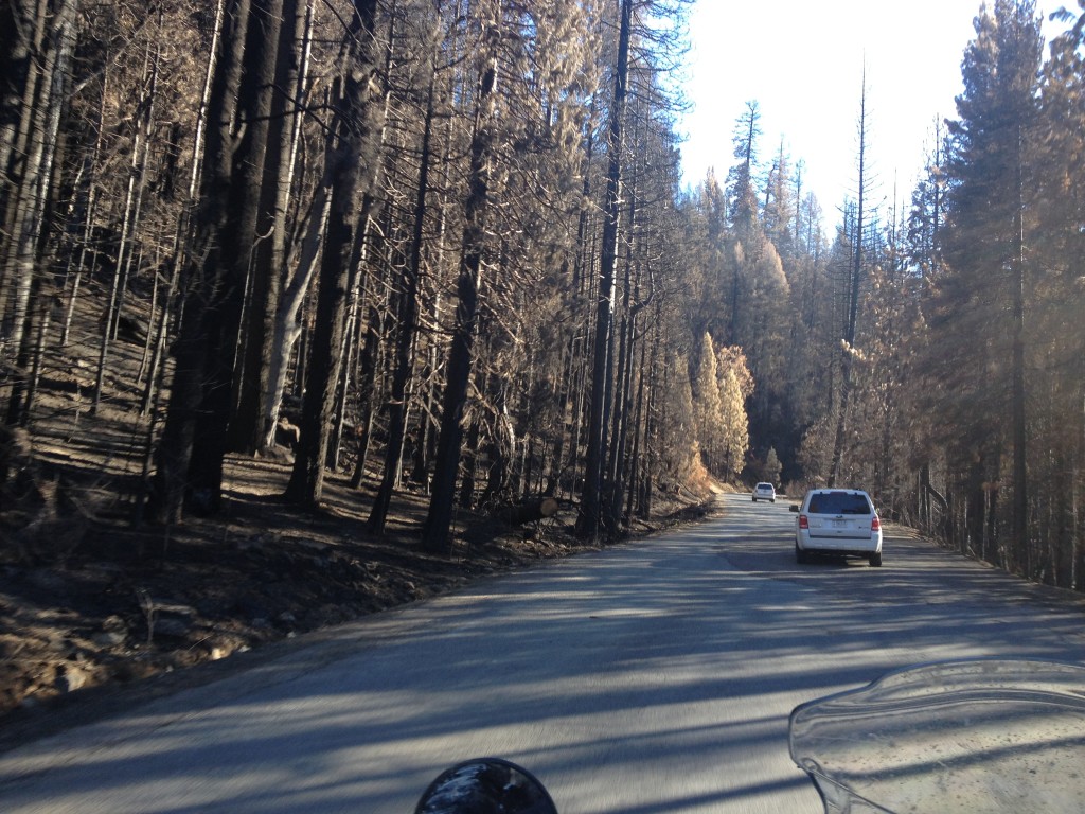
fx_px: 1097
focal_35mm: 35
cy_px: 407
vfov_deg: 40.7
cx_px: 542
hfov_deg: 52.6
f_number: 2.4
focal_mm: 4.28
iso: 50
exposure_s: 1/163
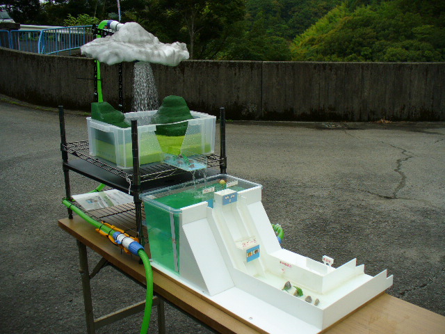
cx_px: 222
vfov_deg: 38.7
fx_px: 476
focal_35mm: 37
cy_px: 167
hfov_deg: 50.1
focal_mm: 6.1
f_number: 2.8
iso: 80
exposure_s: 1/250
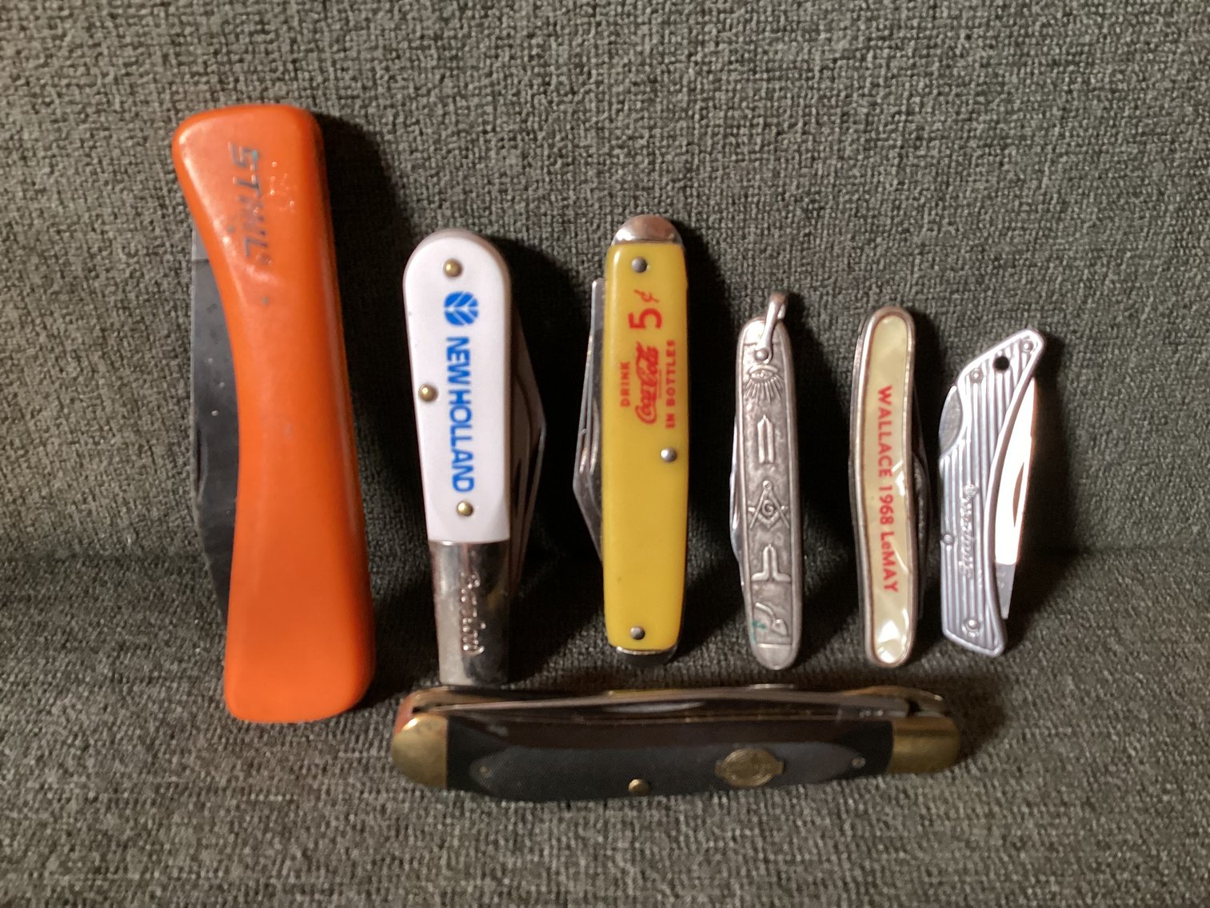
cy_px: 454
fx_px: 1084
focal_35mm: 31
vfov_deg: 45.4
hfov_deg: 58.3
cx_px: 605
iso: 320
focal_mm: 3.3
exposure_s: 1/33
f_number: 2.4
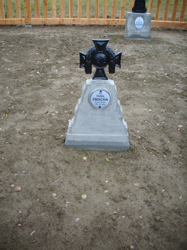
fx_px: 223
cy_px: 125
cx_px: 94
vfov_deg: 58.4
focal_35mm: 31
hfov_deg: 45.4
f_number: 2.8
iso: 50
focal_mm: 6.2
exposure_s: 1/64
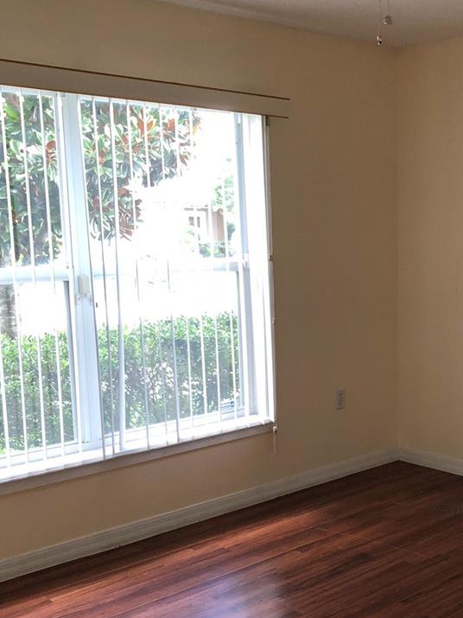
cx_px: 361
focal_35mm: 47
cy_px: 379
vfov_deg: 40.2
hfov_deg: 30.2
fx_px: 838
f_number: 1.8
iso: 80
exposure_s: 1/120
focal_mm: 3.99
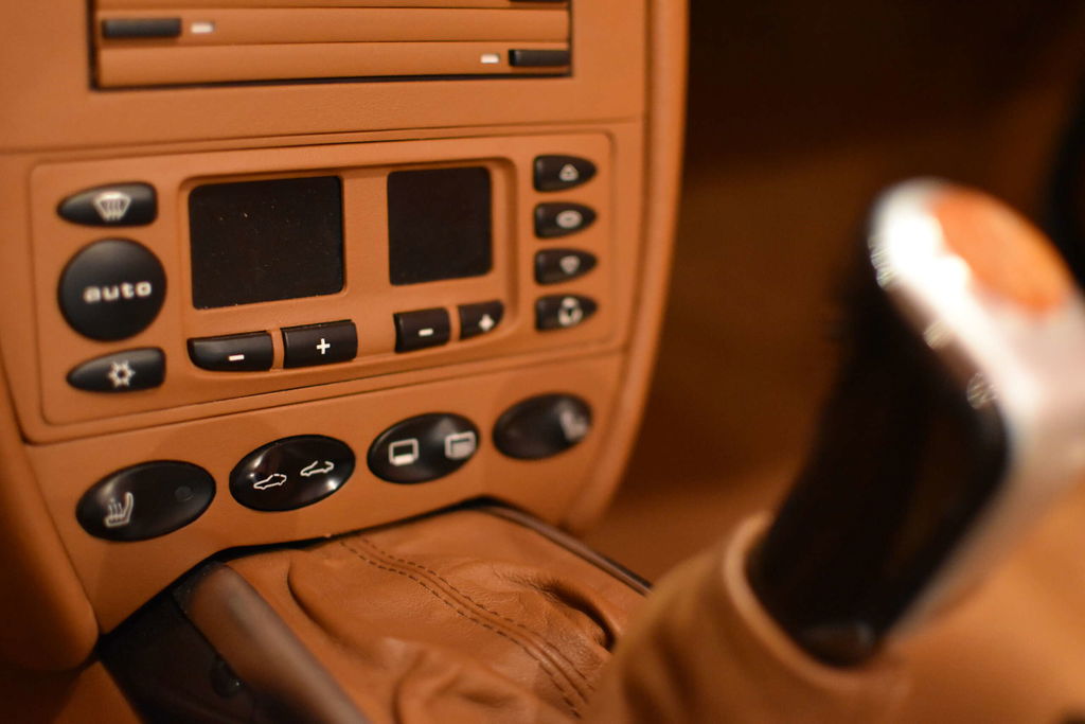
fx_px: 1582
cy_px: 362
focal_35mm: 52
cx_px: 542
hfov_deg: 37.8
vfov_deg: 25.8
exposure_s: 1/60
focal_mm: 35
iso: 3200
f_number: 1.8
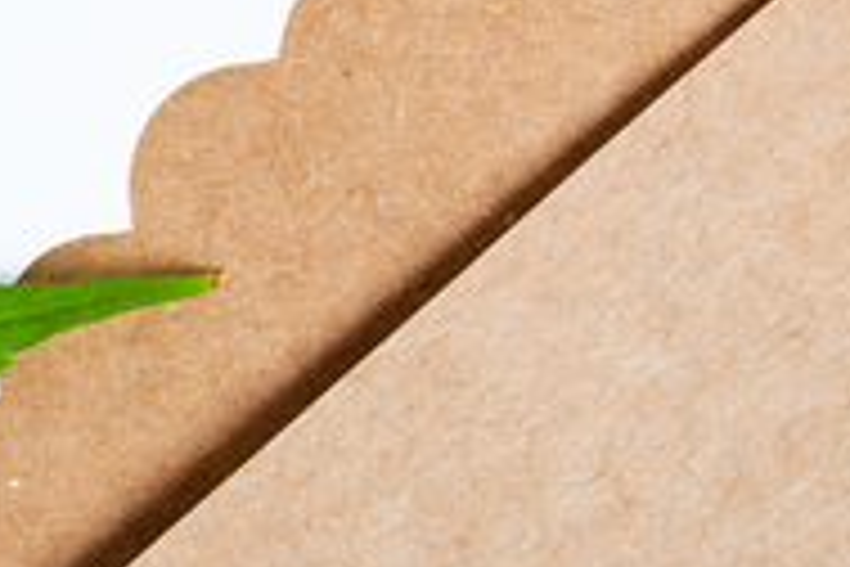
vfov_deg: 9.0
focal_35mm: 152
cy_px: 234
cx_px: -558
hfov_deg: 12.6
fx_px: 3589
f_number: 6.3
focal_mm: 24
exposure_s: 1/125
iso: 200
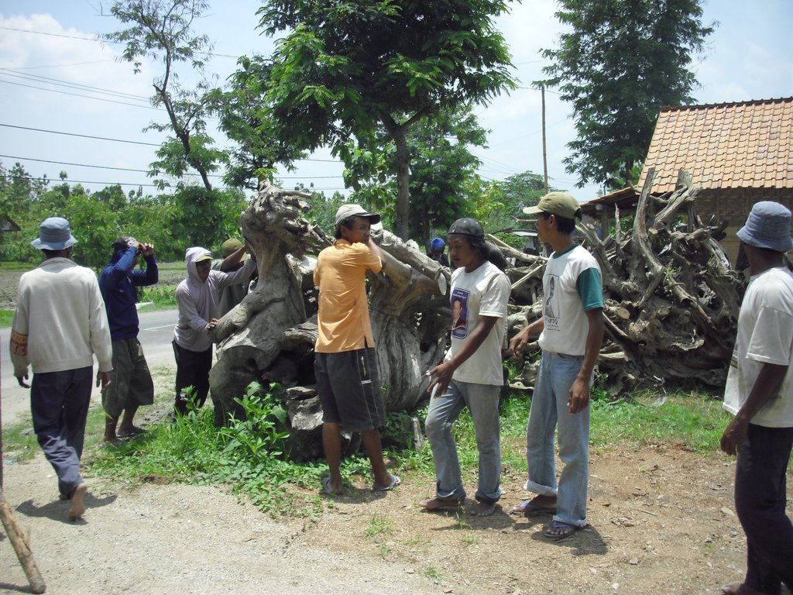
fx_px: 871
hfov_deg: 49.0
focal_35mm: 38
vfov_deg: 37.7
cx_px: 396
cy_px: 298
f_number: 8
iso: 100
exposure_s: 1/200
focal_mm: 6.2
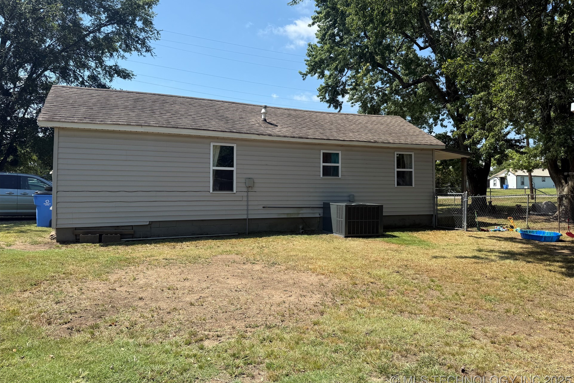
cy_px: 177
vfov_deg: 51.2
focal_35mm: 25
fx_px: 399
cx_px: 287
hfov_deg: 71.5
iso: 80
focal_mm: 6.76
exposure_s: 1/3279
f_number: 1.78
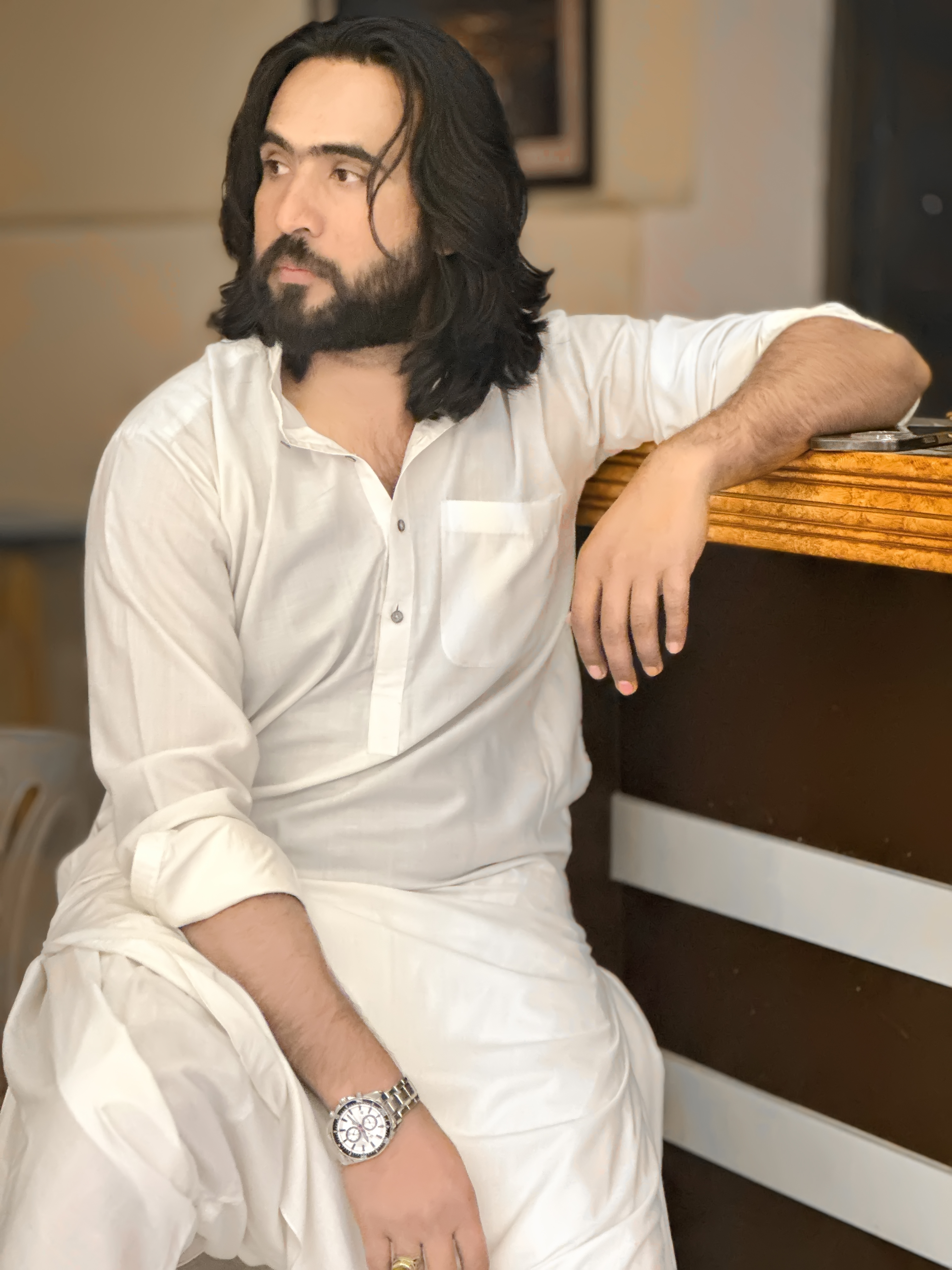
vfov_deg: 25.3
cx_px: 476
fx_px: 2824
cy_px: 635
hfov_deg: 19.1
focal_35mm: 77
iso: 400
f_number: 2.8
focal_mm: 9
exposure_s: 1/14
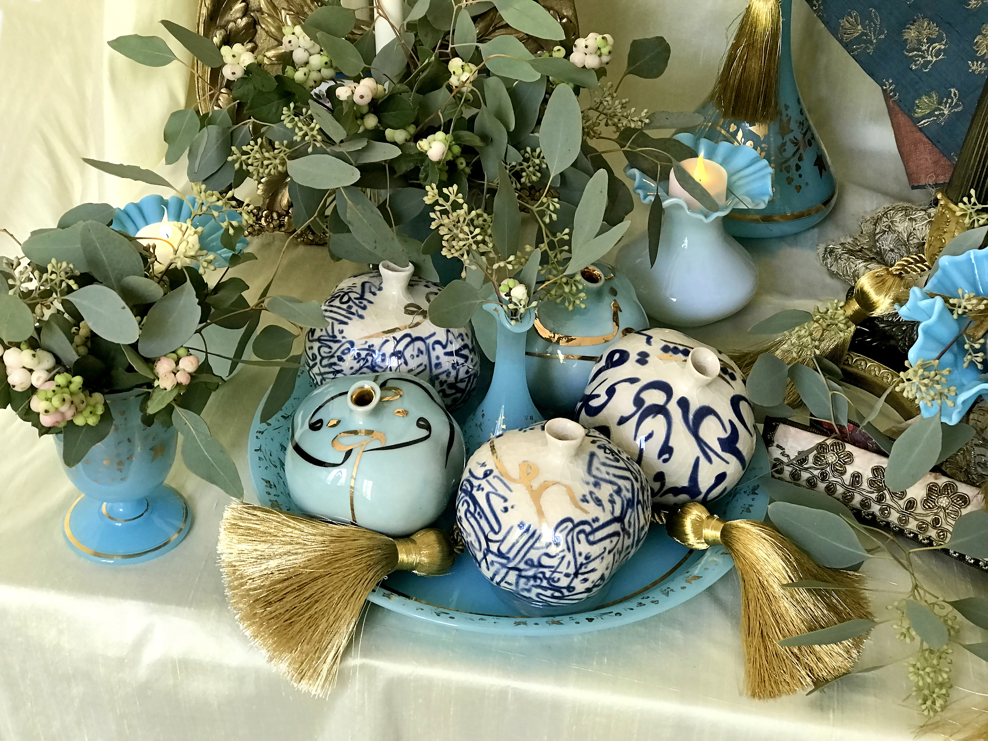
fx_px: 1627
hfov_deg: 33.8
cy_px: 370
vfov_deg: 25.7
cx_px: 494
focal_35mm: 57
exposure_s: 1/50
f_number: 2.8
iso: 250
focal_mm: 6.6
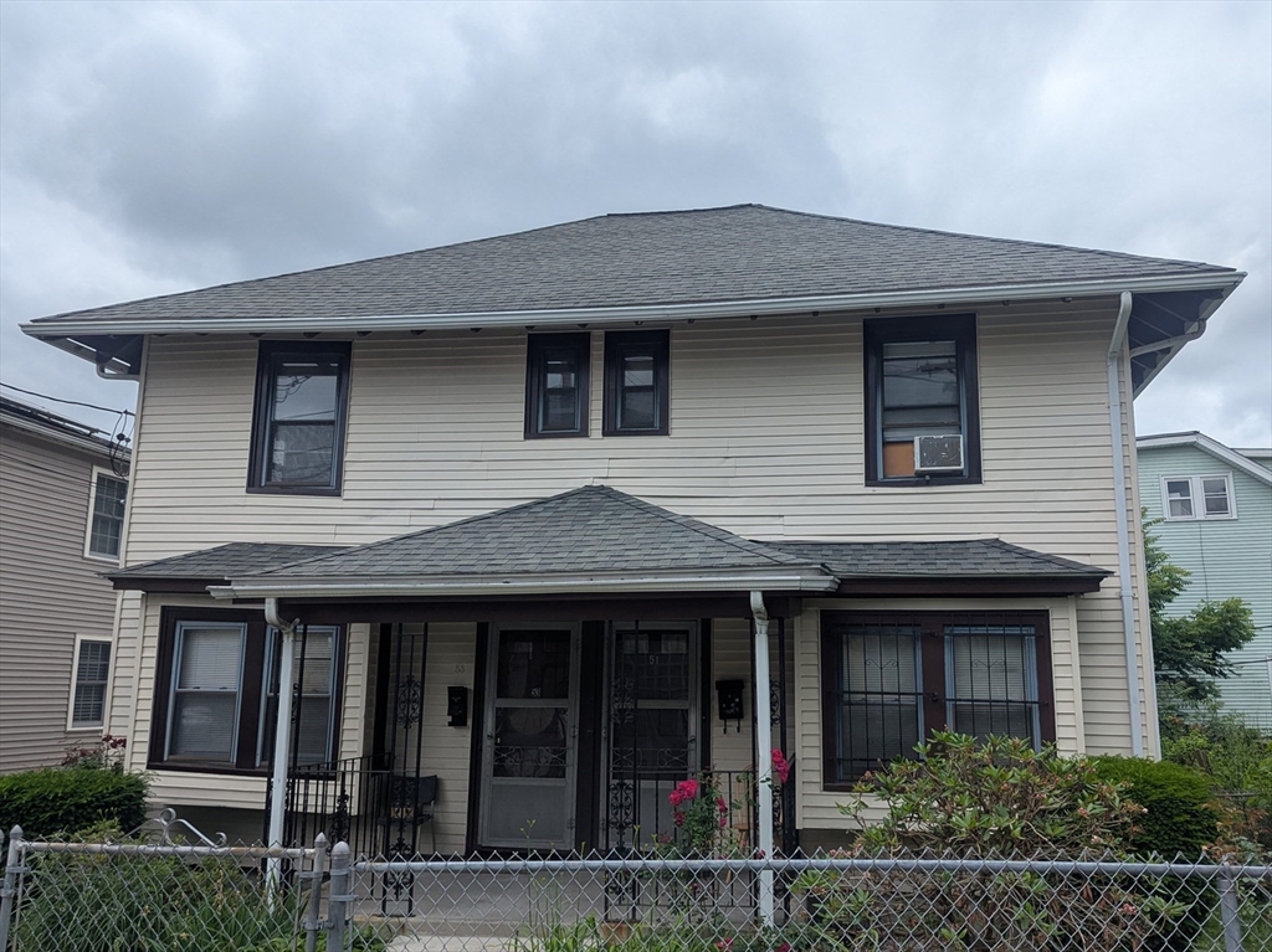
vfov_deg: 56.8
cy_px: 476
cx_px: 636
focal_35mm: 24
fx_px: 881
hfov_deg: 71.6
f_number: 1.85
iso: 44
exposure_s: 1/2179
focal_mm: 6.81
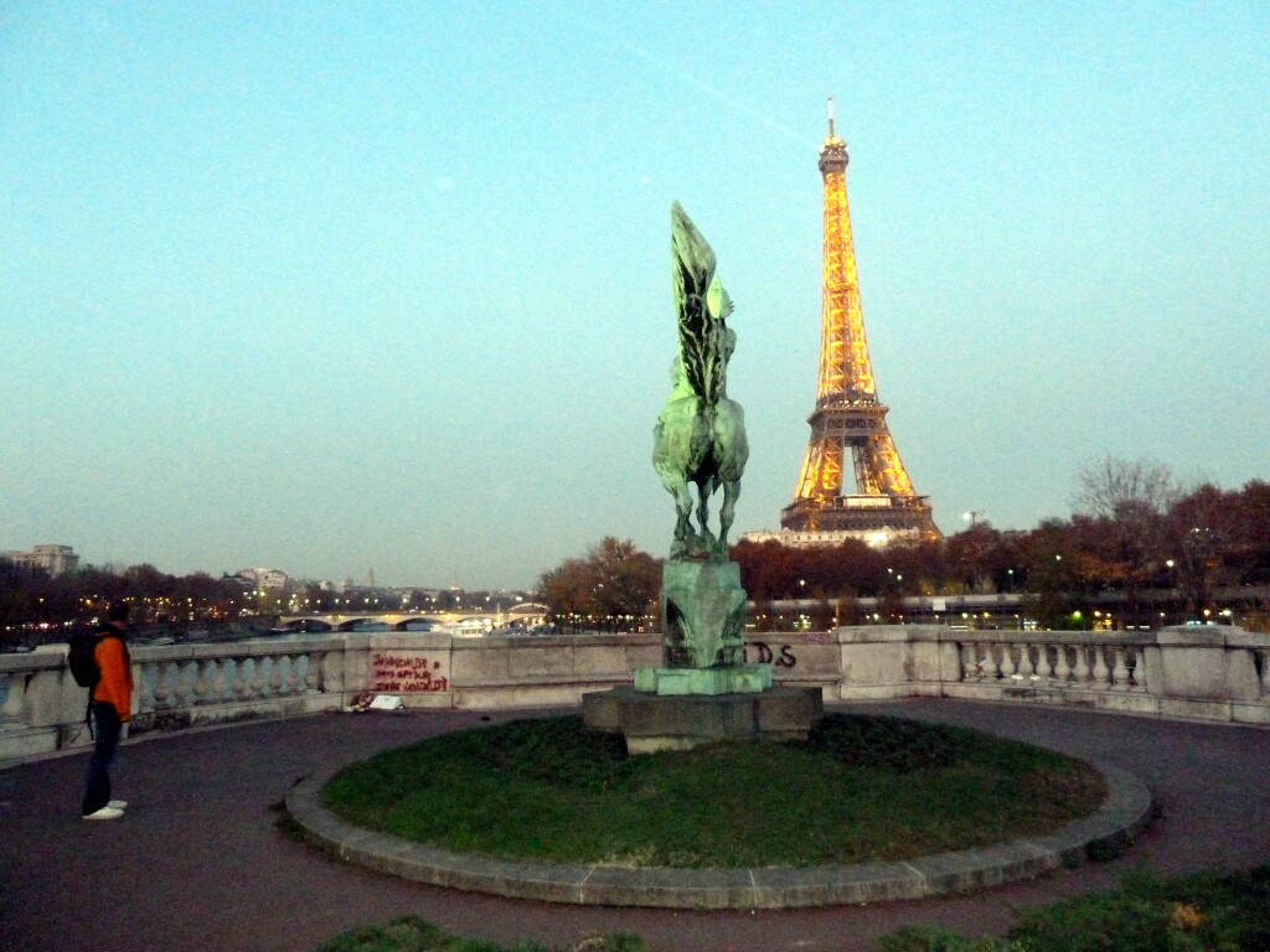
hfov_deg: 69.4
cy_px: 476
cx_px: 635
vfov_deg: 54.9
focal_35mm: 25
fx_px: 917
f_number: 3.3
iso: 1000
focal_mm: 4.1
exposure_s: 1/30
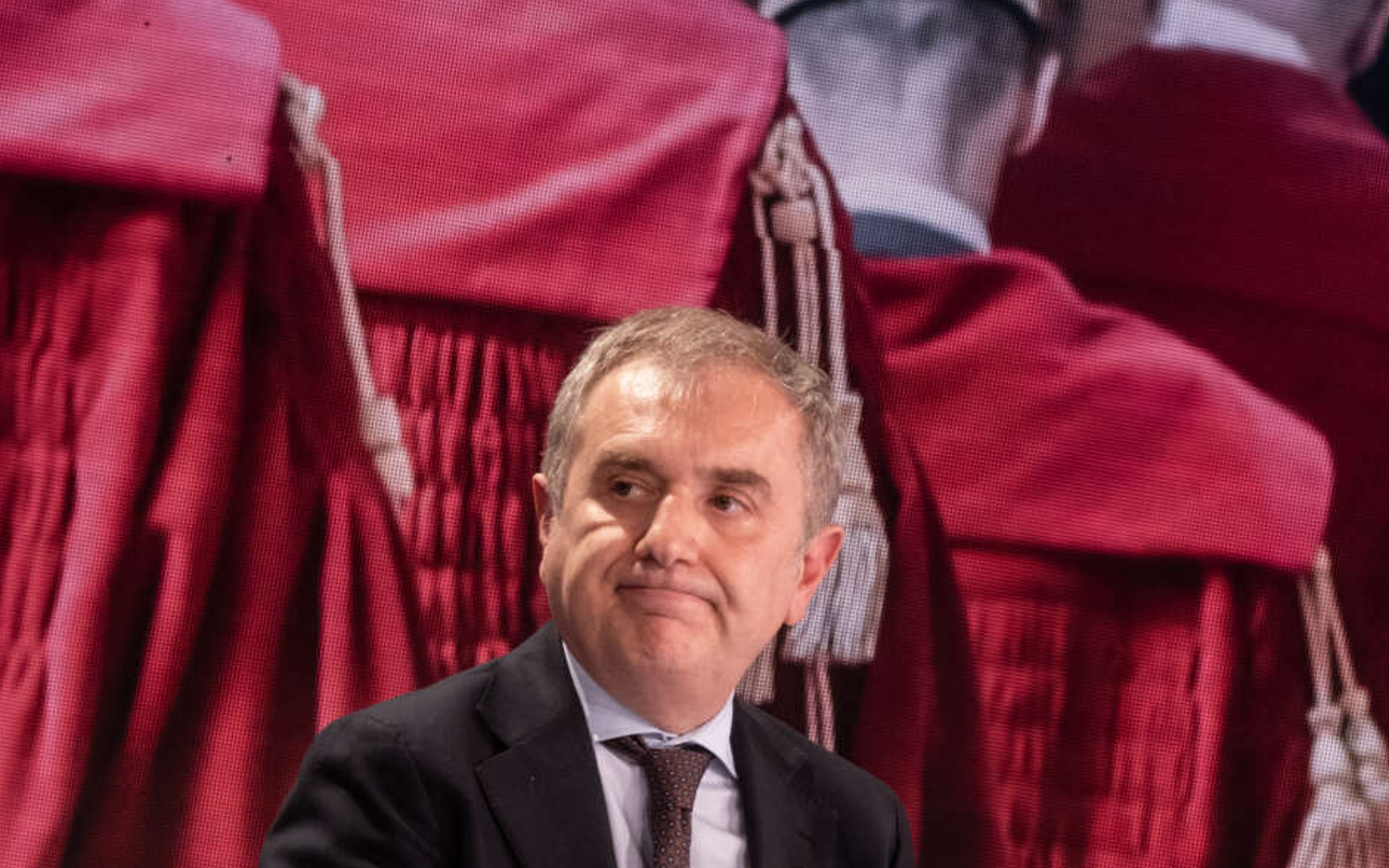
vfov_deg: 4.3
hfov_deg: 6.9
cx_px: 713
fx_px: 11583
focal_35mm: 306
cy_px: 480
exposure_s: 1/60
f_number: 11
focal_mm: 189.7
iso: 3200
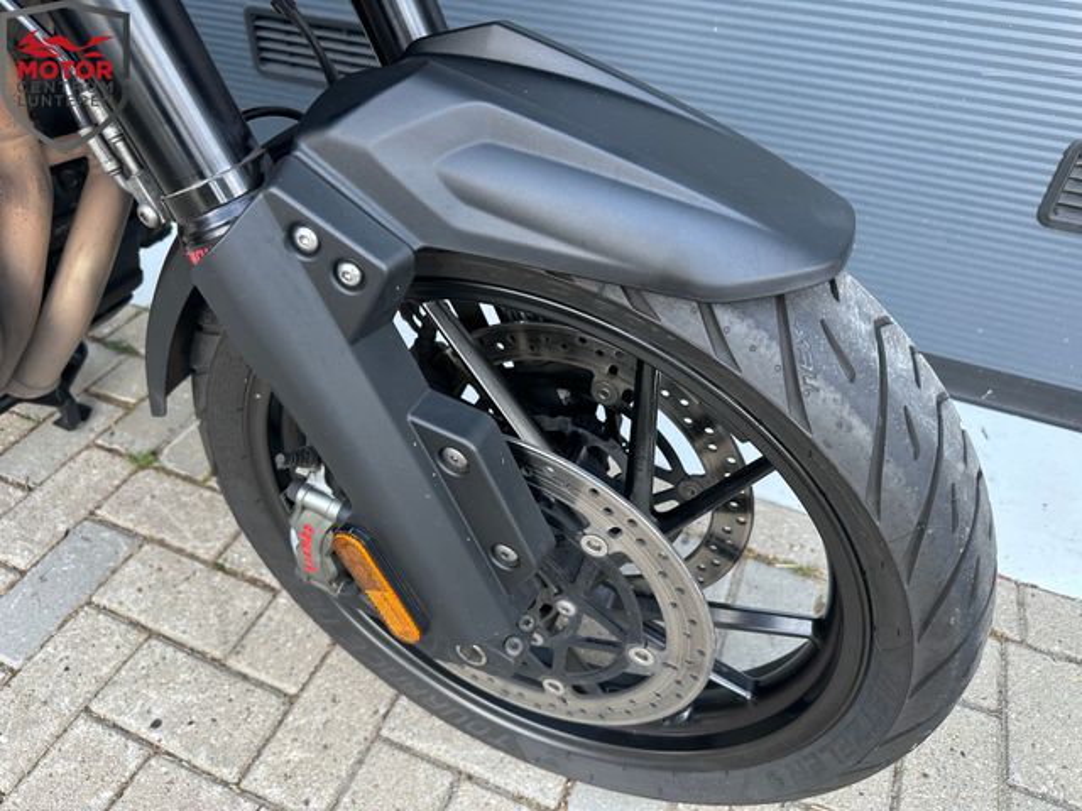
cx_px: 541
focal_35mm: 24
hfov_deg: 71.6
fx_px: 750
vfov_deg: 56.8
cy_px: 406
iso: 64
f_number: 1.78
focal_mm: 6.86
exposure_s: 1/121
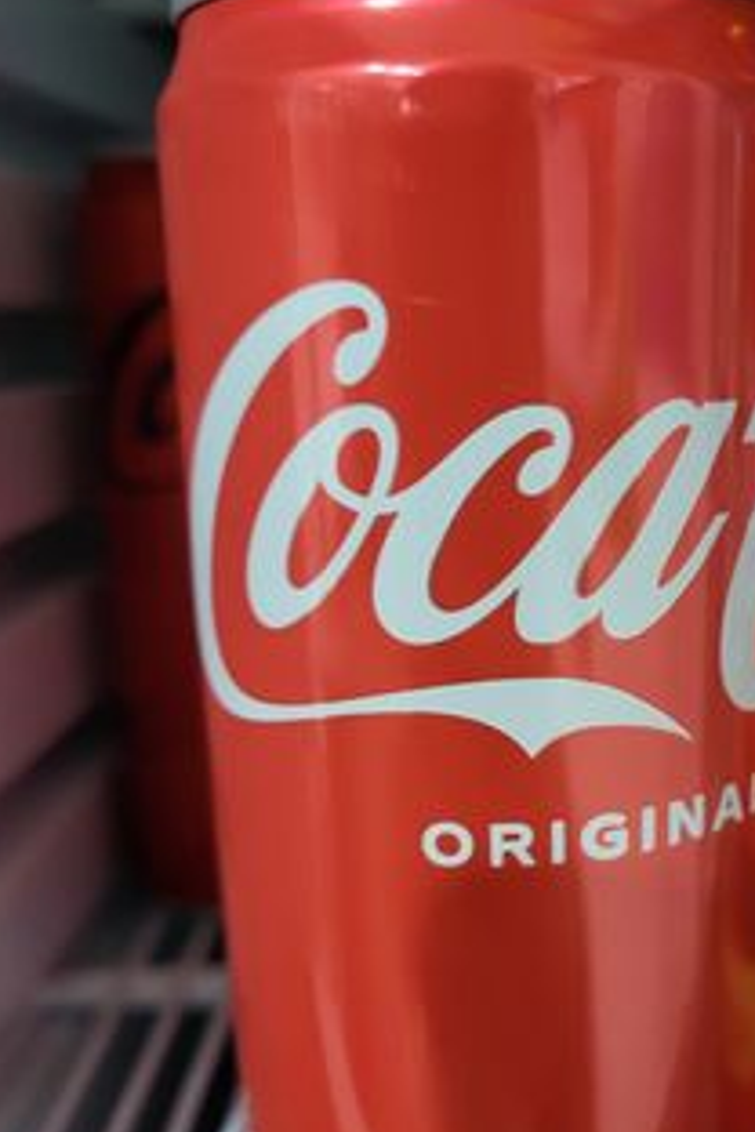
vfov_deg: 51.6
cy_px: 675
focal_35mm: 37
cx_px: 559
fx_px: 1164
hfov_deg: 35.2
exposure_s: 1/33.3
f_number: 1.8
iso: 640
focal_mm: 5.4
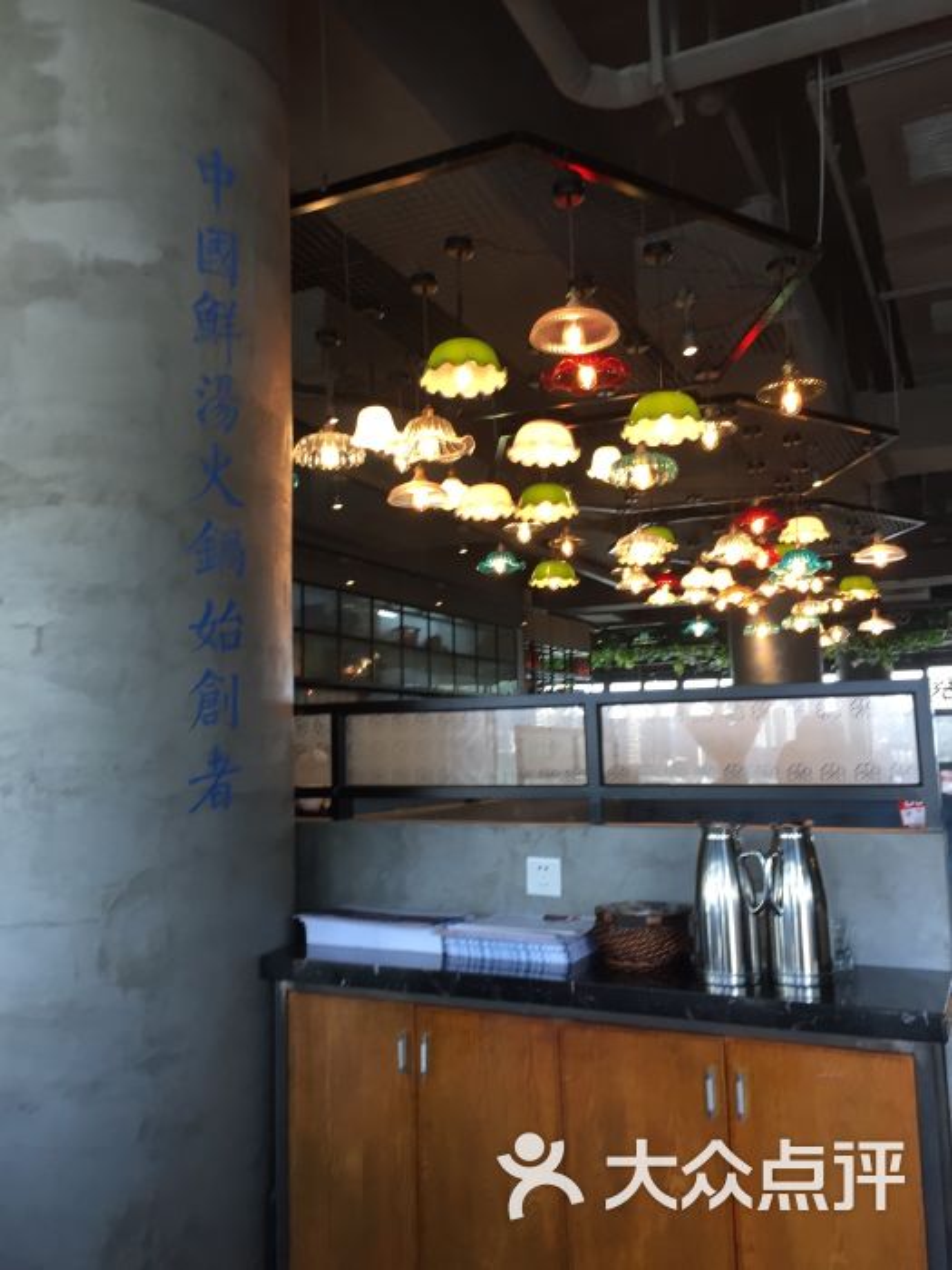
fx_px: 1063
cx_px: 476
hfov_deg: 48.2
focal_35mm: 29
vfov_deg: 61.7
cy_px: 635
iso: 40
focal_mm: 4.15
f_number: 2.2
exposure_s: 1/33
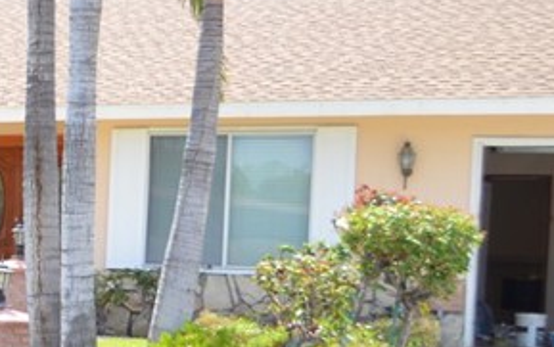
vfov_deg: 12.1
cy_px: 312
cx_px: -341
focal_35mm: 108
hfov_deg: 16.9
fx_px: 1632
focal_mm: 20
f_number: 8
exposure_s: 1/250
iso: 100
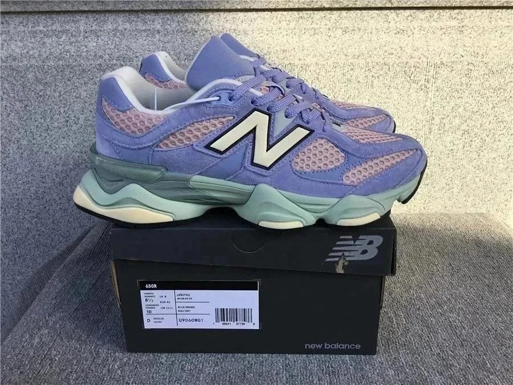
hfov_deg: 58.4
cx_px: 256
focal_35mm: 31
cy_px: 192
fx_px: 459
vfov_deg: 45.4
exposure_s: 1/243
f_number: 2.4
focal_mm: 3.3
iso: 25
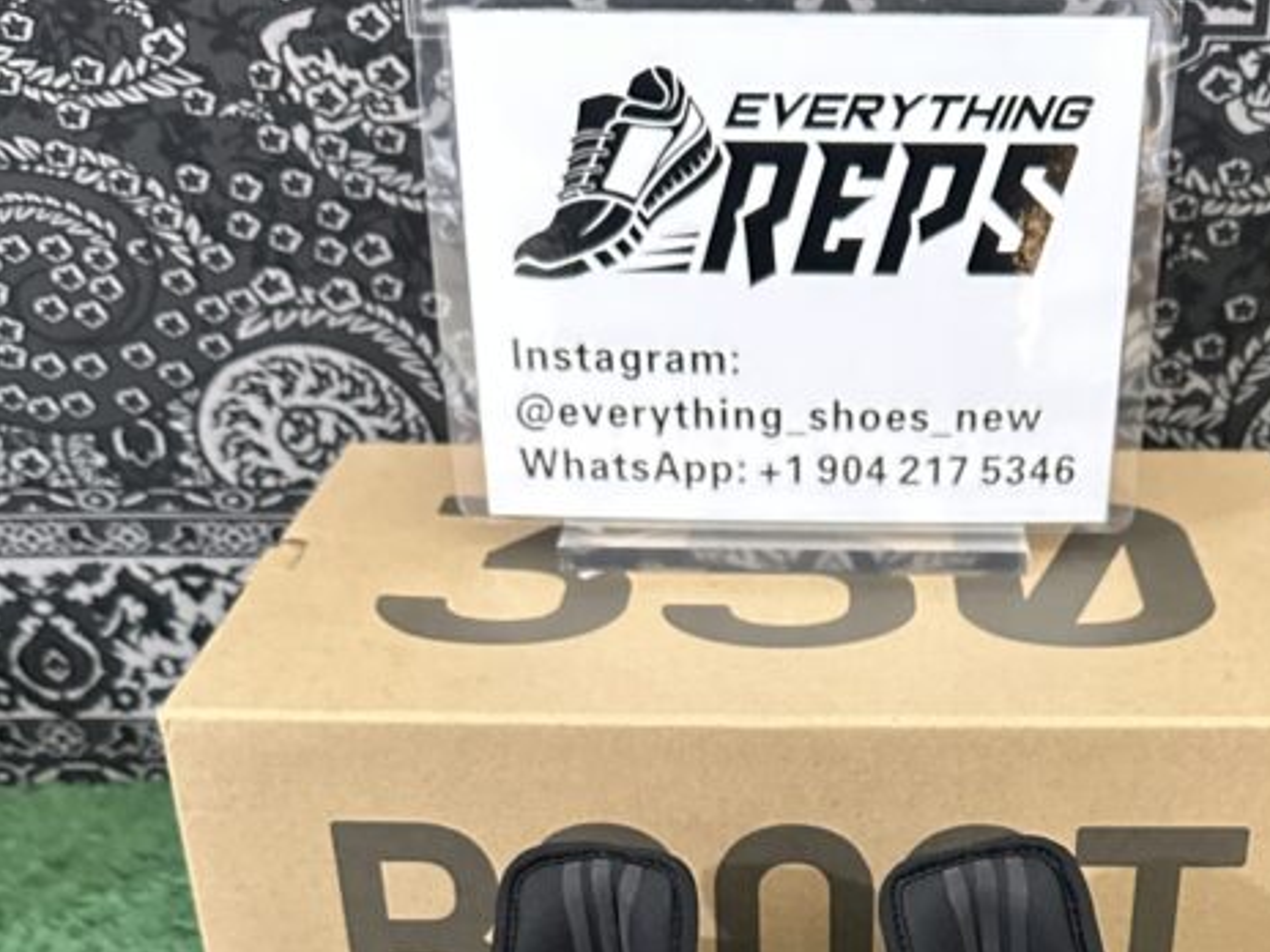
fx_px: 1944
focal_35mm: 53
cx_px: 827
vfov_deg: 25.5
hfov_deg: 35.9
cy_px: 1045
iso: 1600
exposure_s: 1/25
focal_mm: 6.86
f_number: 1.78
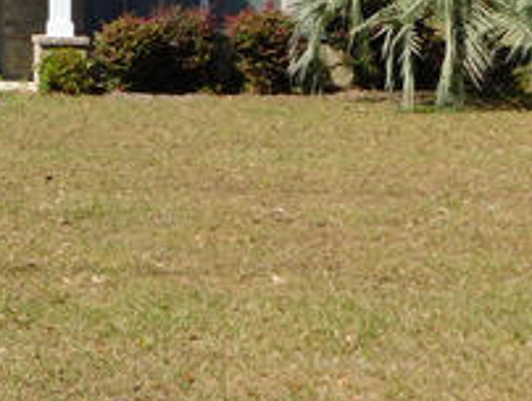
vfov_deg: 12.6
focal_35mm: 114
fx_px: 1754
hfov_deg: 15.7
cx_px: -290
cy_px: -132
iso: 125
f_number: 3.5
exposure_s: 1/1000
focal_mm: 6.3
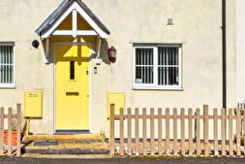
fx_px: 395
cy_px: -13
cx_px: 38
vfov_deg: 22.2
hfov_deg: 33.1
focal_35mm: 58
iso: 100
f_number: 10
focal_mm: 14
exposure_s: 1/400
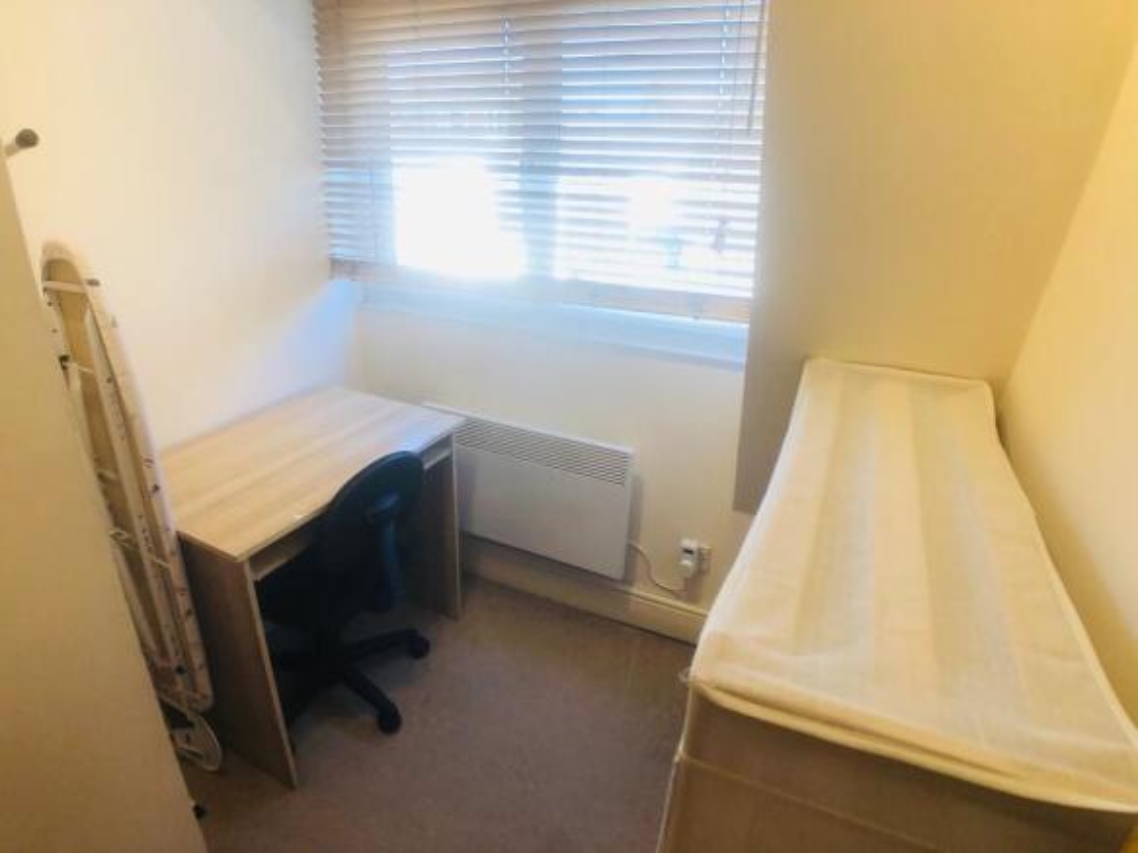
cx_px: 569
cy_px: 426
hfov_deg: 63.5
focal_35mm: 28
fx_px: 920
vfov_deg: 49.7
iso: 25
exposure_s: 1/50
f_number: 1.8
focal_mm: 3.99
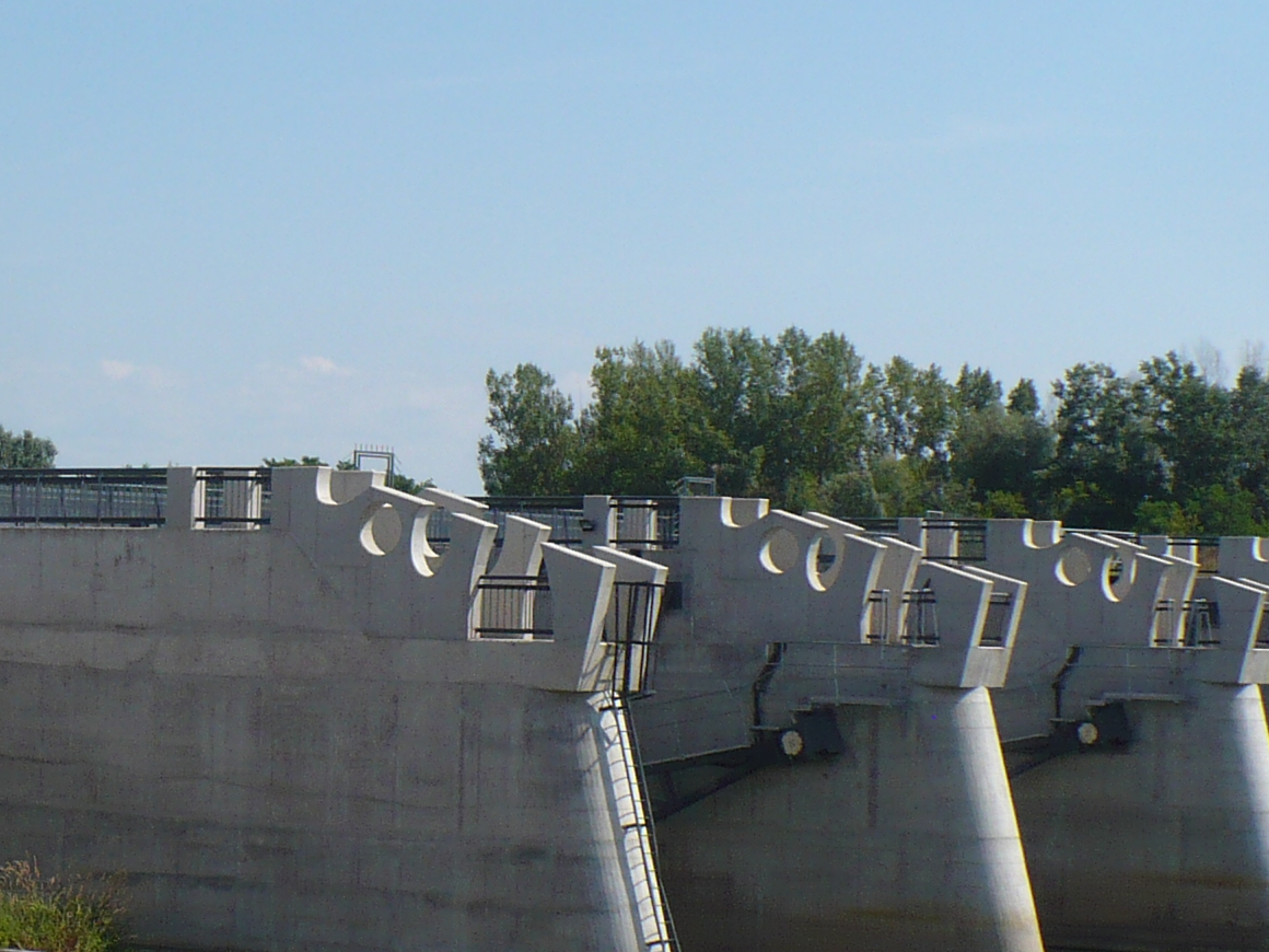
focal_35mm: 98
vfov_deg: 15.1
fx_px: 3593
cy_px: 559
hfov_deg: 19.9
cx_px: 384
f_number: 8
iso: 100
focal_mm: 6.1
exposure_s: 1/500
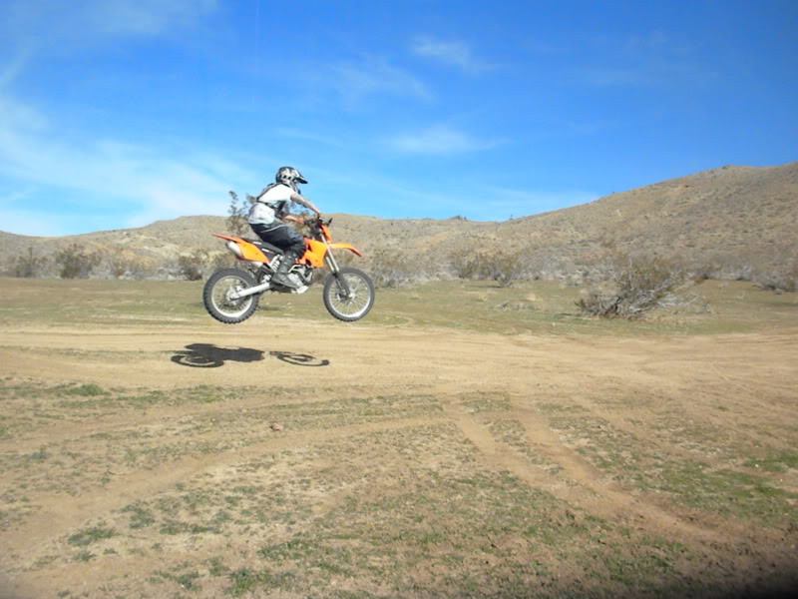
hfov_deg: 50.1
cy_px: 300
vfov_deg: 38.7
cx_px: 399
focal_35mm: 37
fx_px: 853
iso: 640
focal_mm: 6.6
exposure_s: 1/1000
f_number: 10
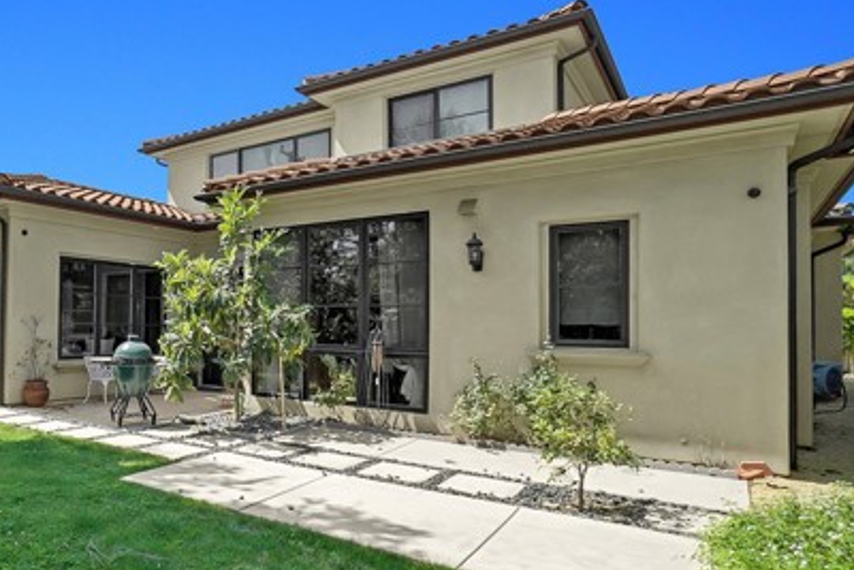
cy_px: 317
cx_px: 181
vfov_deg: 53.1
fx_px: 570
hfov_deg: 67.4
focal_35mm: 24
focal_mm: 10
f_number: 8
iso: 800
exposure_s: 1/1600
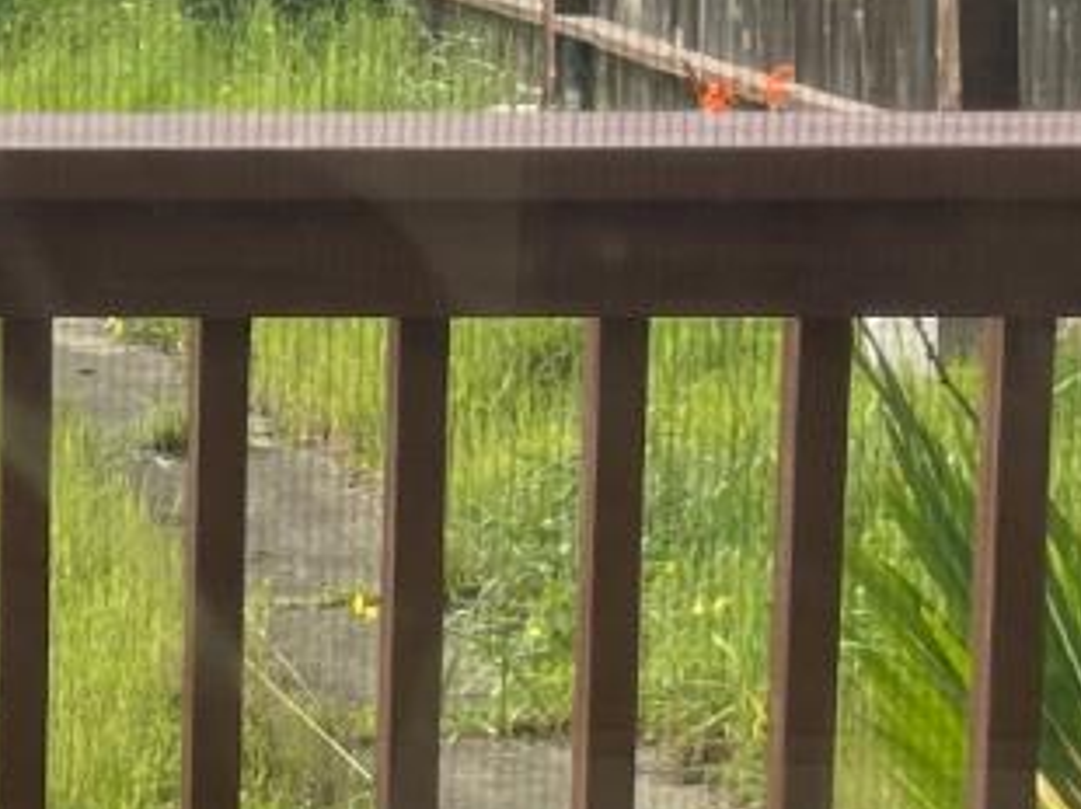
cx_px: -886
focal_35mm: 121
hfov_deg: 14.3
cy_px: -194
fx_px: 3776
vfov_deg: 11.9
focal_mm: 5.1
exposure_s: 1/1739
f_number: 1.6
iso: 32
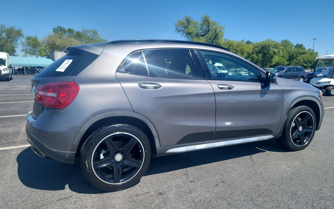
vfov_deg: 47.5
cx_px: 167
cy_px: 112
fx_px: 237
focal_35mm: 26
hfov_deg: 70.4
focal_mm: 6.7
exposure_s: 1/703
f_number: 1.8
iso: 50
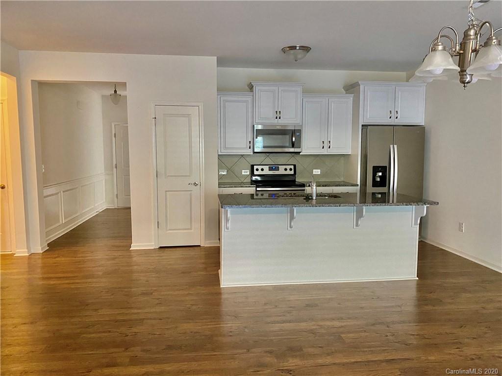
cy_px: 188
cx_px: 251
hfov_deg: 67.3
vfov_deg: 53.1
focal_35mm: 26
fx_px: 377
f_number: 1.8
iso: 500
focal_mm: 4.25
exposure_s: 1/60
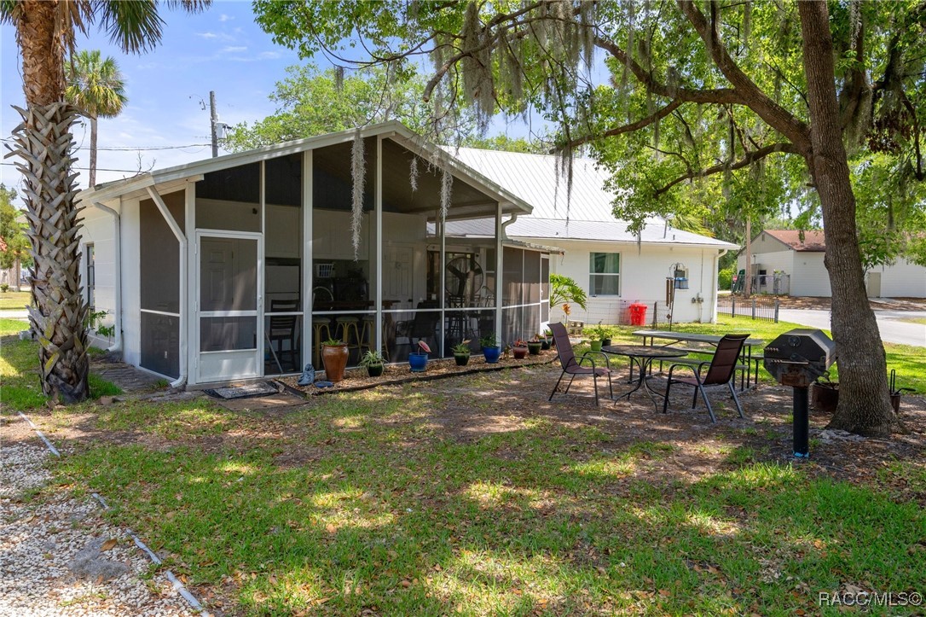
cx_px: 463
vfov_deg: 53.1
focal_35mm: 24
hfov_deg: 73.8
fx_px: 617
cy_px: 308
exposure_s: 1/100
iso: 320
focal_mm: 24
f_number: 9
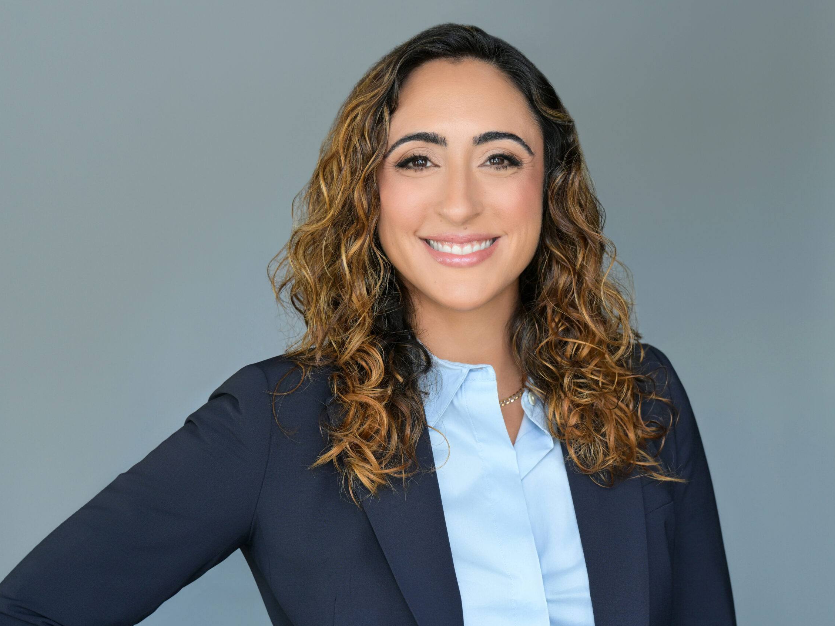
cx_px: 413
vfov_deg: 15.4
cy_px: 315
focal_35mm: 96
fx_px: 2316
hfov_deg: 20.4
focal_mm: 88
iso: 640
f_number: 5
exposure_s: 1/160
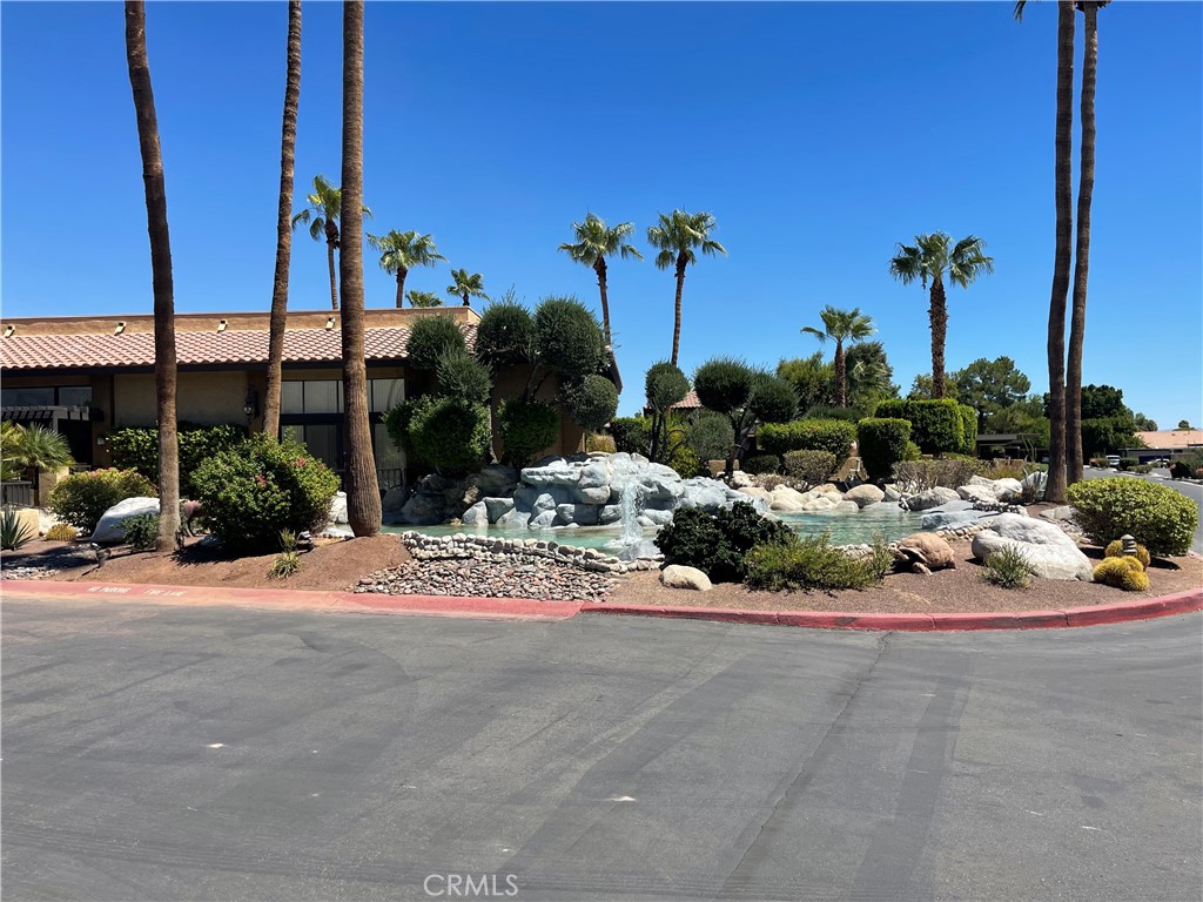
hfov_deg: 67.3
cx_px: 602
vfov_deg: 53.1
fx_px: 904
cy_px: 451
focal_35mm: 26
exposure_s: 1/3257
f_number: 1.6
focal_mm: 5.1
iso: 32
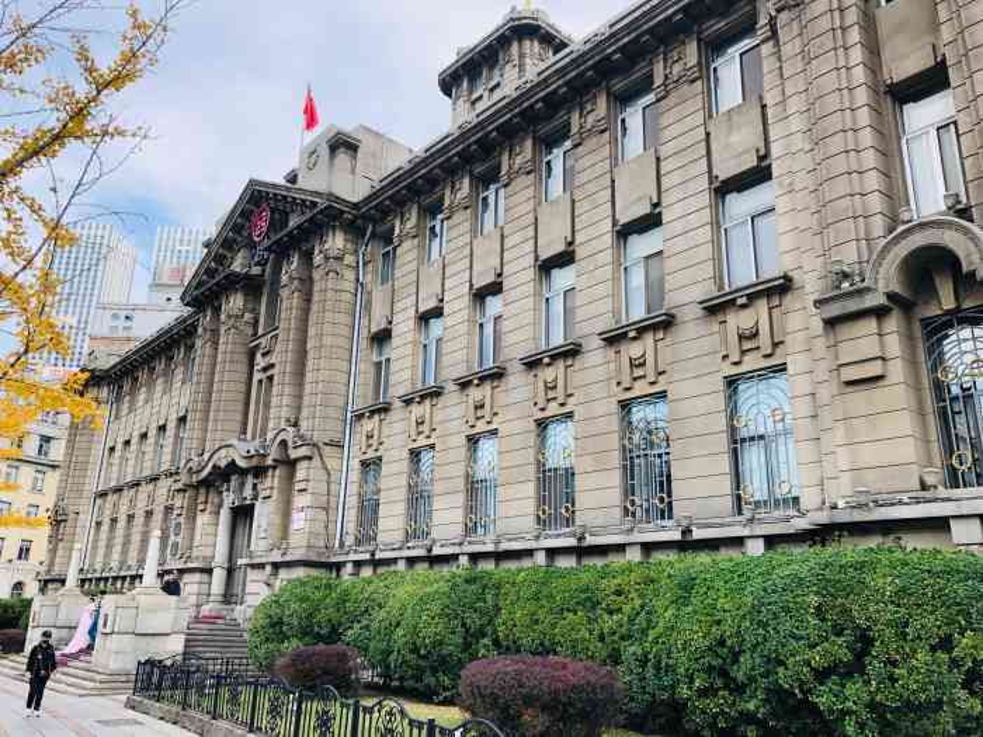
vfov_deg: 49.7
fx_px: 795
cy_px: 368
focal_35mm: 28
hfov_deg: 63.4
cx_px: 492
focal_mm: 4
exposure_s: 1/281
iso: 20
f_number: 1.8
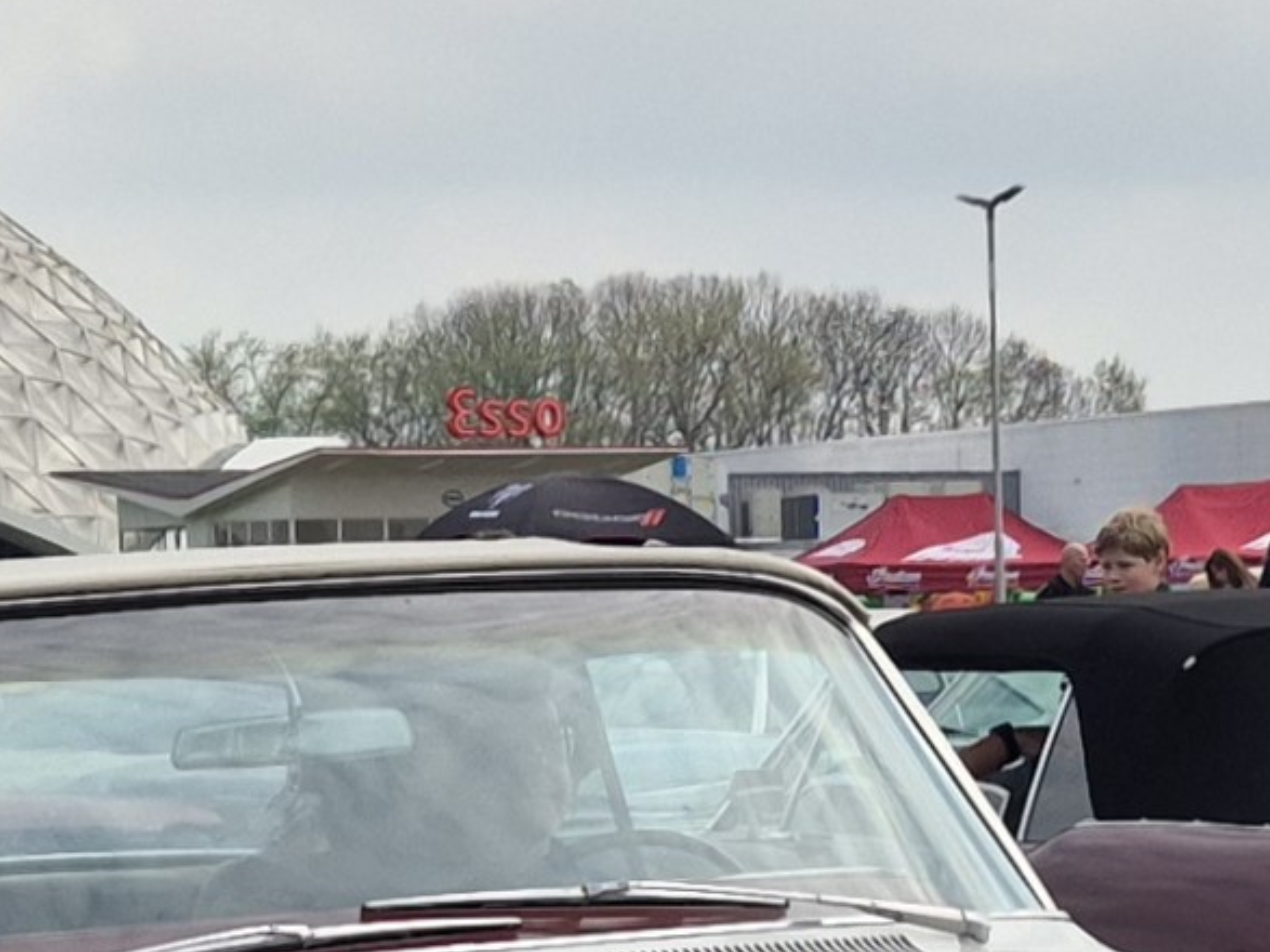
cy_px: 1285
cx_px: 635
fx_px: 2788
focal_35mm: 76
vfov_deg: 17.9
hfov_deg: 25.7
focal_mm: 5.4
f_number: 1.8
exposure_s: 1/2600
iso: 25
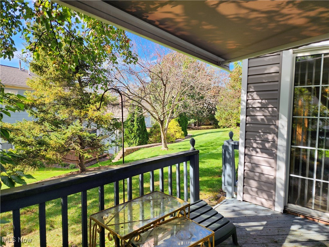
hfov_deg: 73.9
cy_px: 124
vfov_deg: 58.9
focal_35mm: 23
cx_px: 164
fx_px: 219
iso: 12
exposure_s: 1/234
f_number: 1.8
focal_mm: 6.4
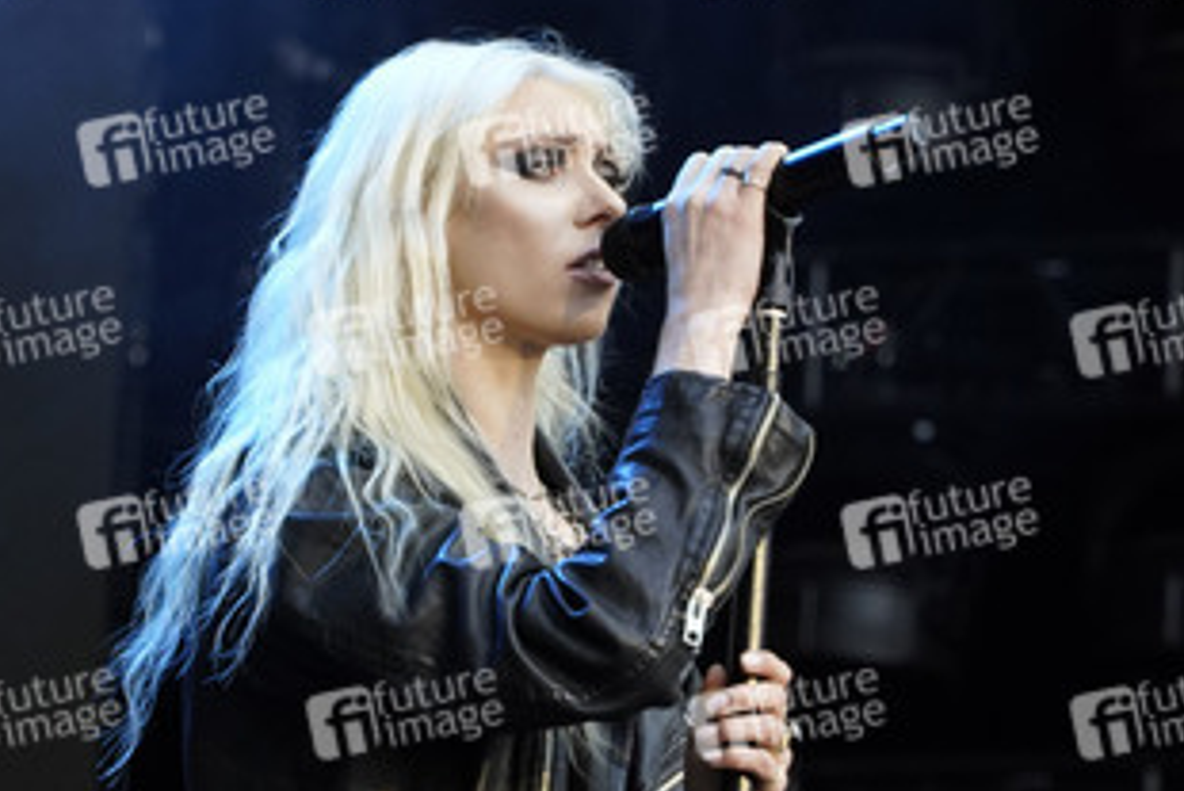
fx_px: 8555
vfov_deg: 5.3
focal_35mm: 260
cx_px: 456
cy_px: 428
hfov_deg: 7.9
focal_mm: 179
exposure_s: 1/200
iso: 1600
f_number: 8
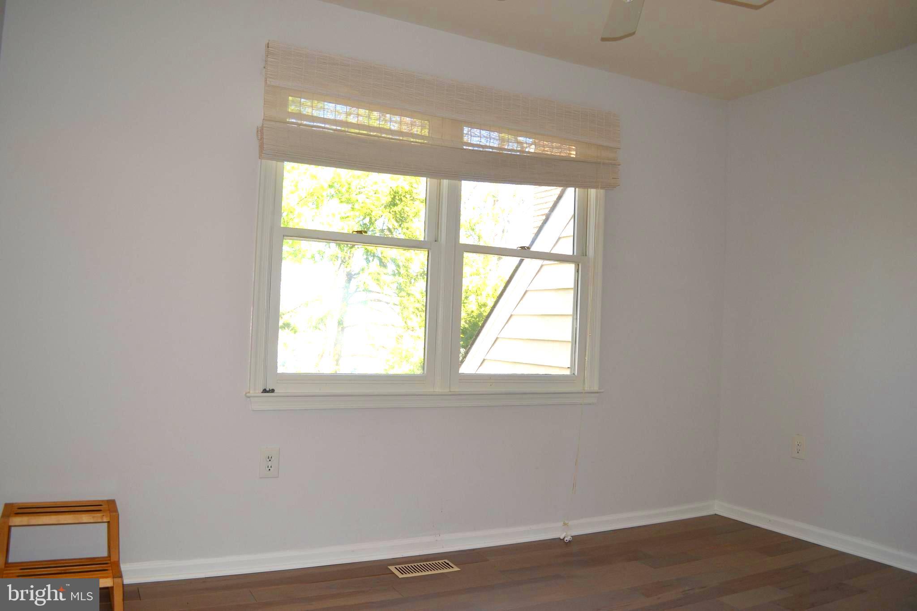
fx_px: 688
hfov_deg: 67.4
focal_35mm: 27
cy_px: 306
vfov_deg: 47.9
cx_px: 458
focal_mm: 18
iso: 320
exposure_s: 1/125
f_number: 4
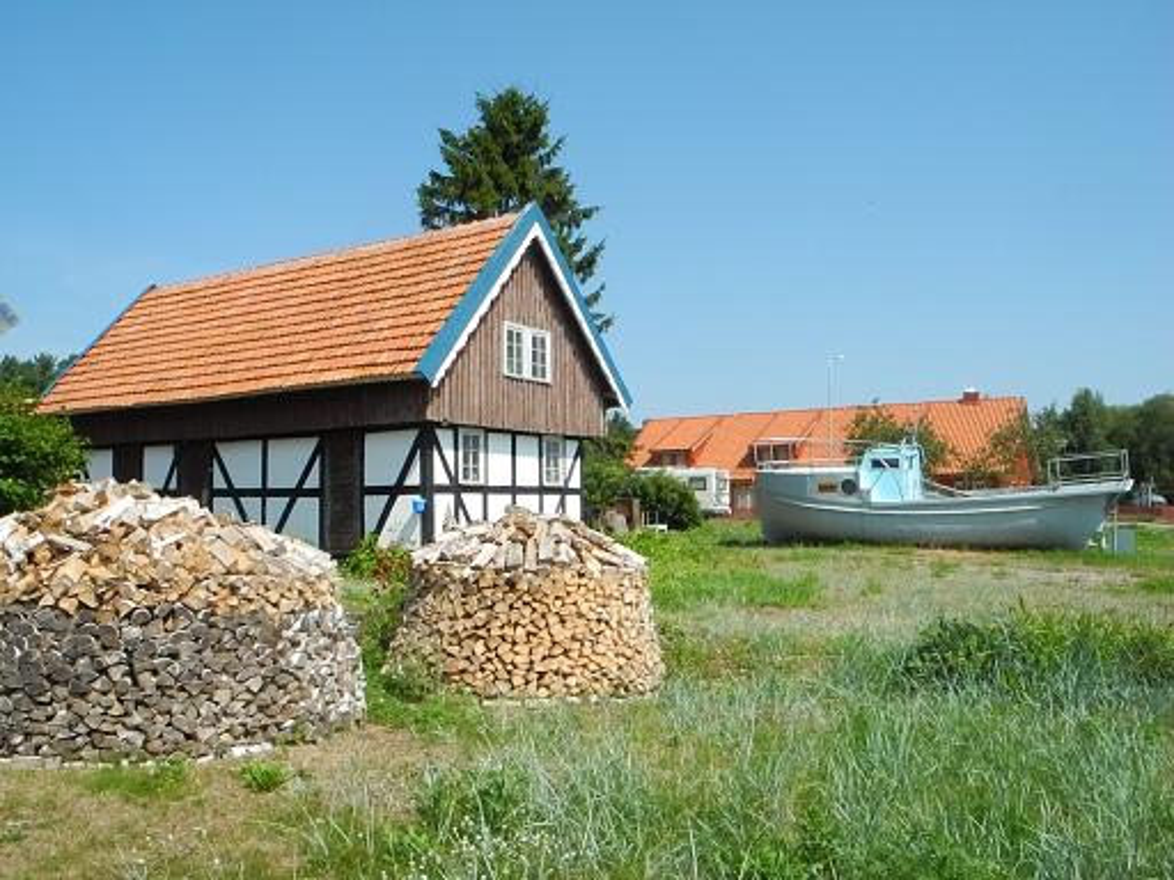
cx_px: 587
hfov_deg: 56.8
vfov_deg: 44.2
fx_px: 1085
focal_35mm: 32
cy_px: 440
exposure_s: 1/1600
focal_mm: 6.8
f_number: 6.3
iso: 400
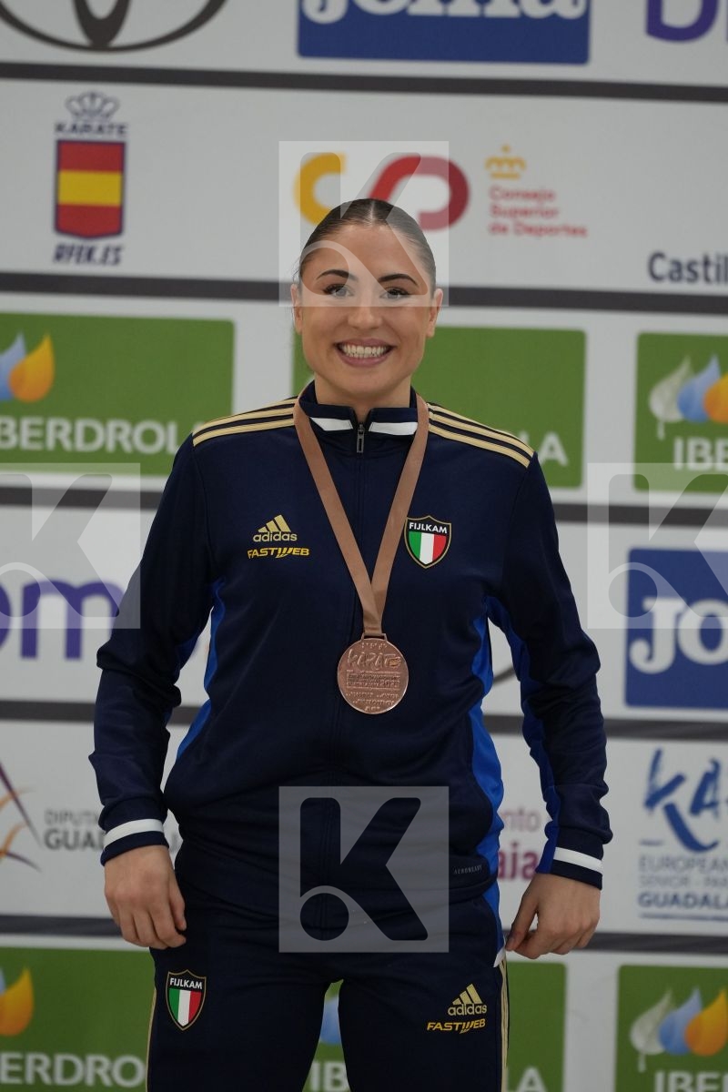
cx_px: 364
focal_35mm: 300
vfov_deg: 6.9
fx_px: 9099
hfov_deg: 4.6
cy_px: 546
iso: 1600
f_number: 2.8
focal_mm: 200
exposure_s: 1/500
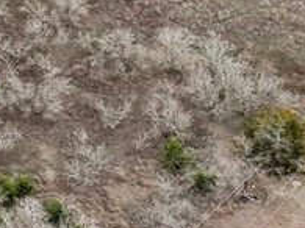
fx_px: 1559
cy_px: -358
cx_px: -469
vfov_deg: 7.7
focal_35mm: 177
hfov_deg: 9.7
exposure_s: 1/1500
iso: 200
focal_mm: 8.7
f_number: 1.8
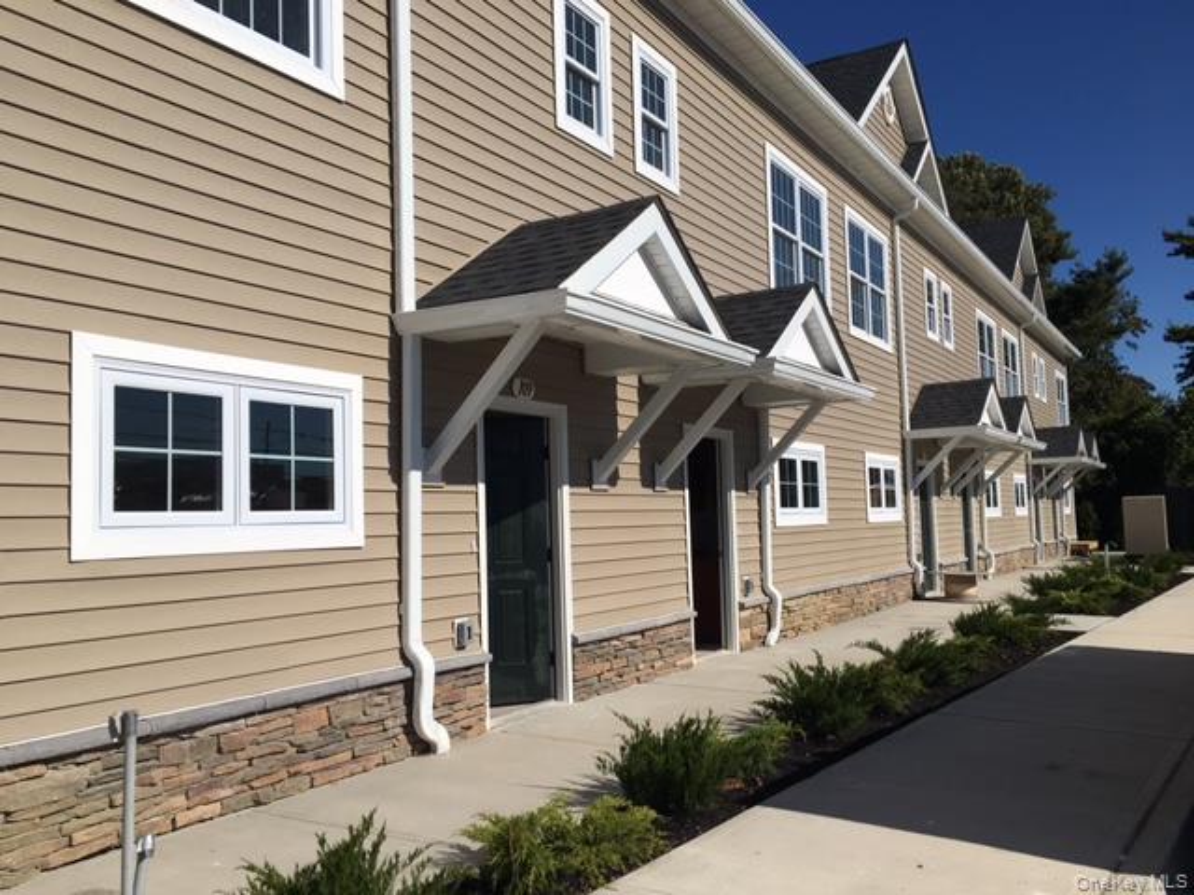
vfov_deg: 48.2
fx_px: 1000
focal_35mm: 29
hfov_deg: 61.7
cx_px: 597
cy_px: 448
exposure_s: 1/4274
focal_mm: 4.15
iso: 25
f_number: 2.2
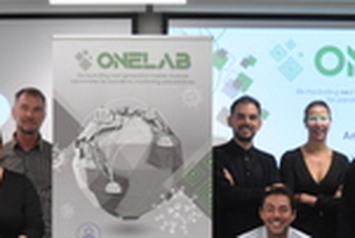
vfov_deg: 12.7
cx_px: 94
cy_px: 206
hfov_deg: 19.0
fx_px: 1056
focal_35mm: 107
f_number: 5
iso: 400
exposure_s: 1/25
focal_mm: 18
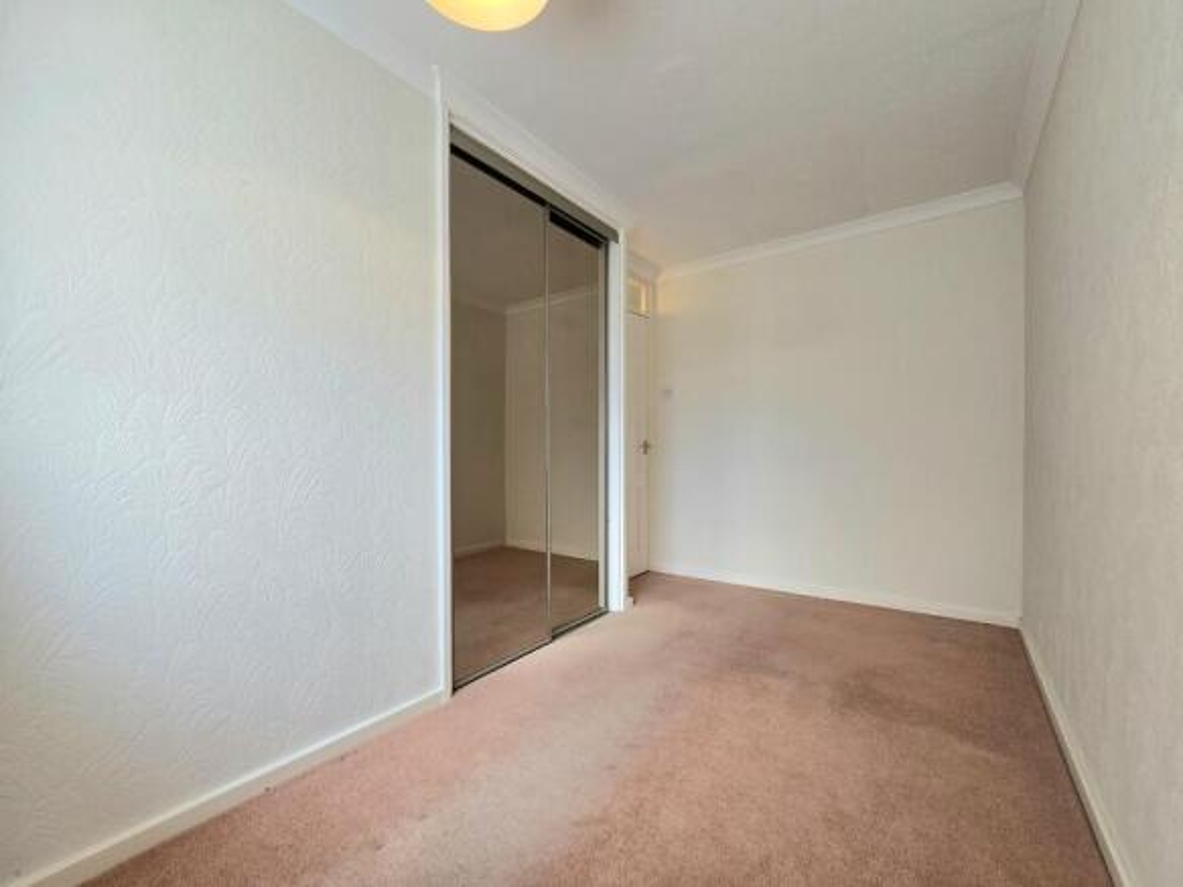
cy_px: 444
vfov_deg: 89.9
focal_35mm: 13
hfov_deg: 106.2
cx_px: 592
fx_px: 444
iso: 80
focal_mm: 2.2
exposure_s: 1/101
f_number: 2.2
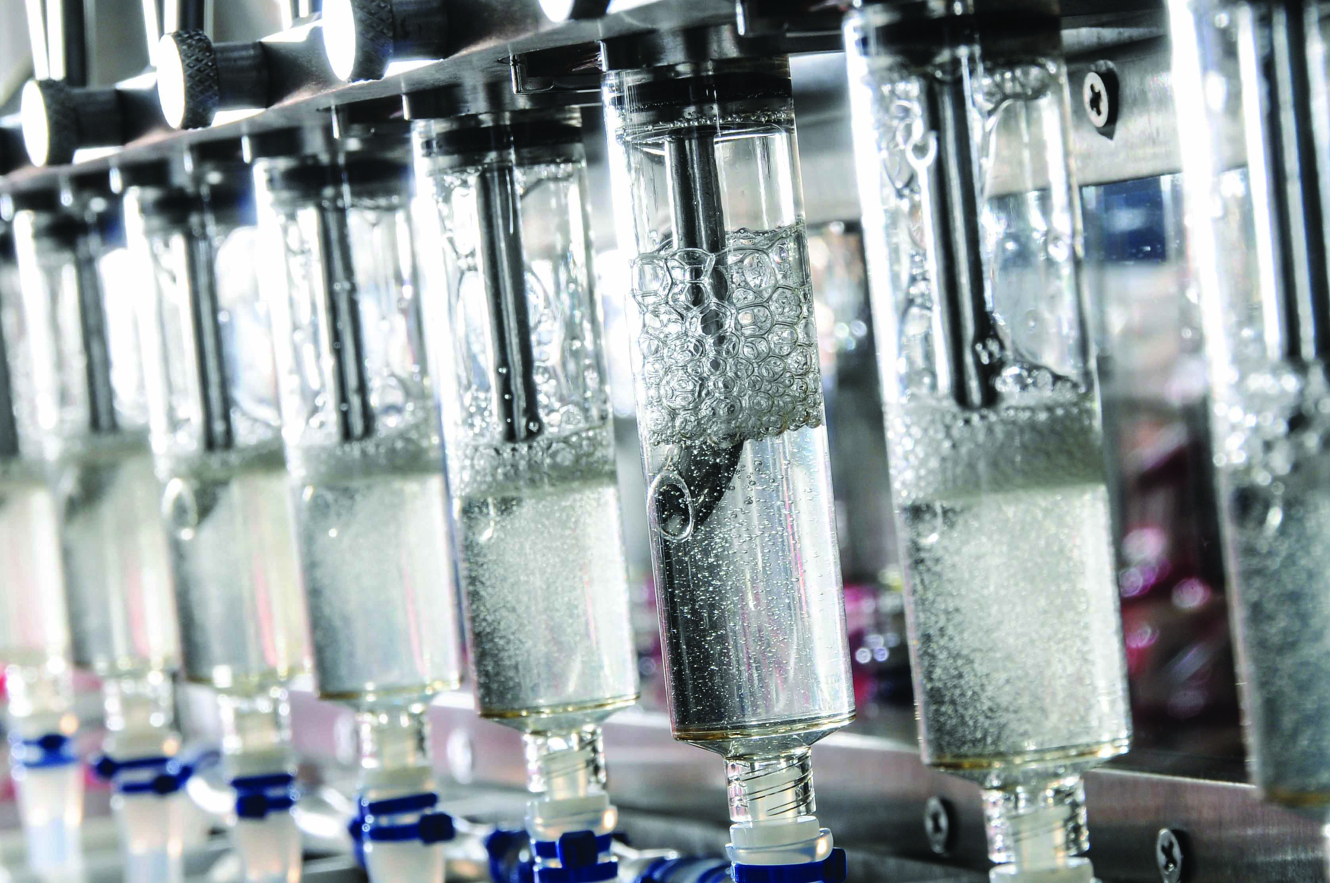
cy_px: 537
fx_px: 5301
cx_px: 659
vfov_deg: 9.5
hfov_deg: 14.3
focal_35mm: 144
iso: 320
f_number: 13
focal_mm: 75
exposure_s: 1/13
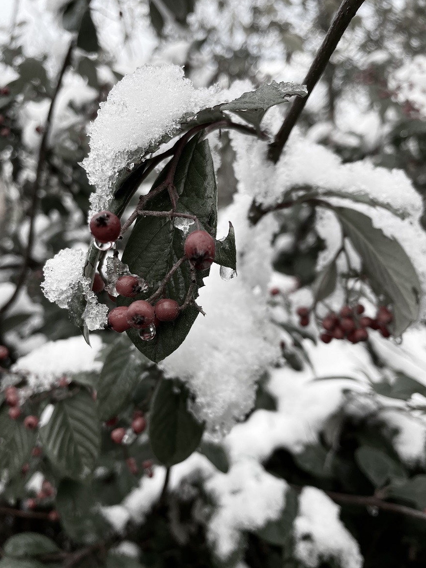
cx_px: 208
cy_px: 284
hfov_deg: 51.4
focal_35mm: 27
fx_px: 443
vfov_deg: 65.3
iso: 50
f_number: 1.6
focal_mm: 4.2
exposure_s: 1/509
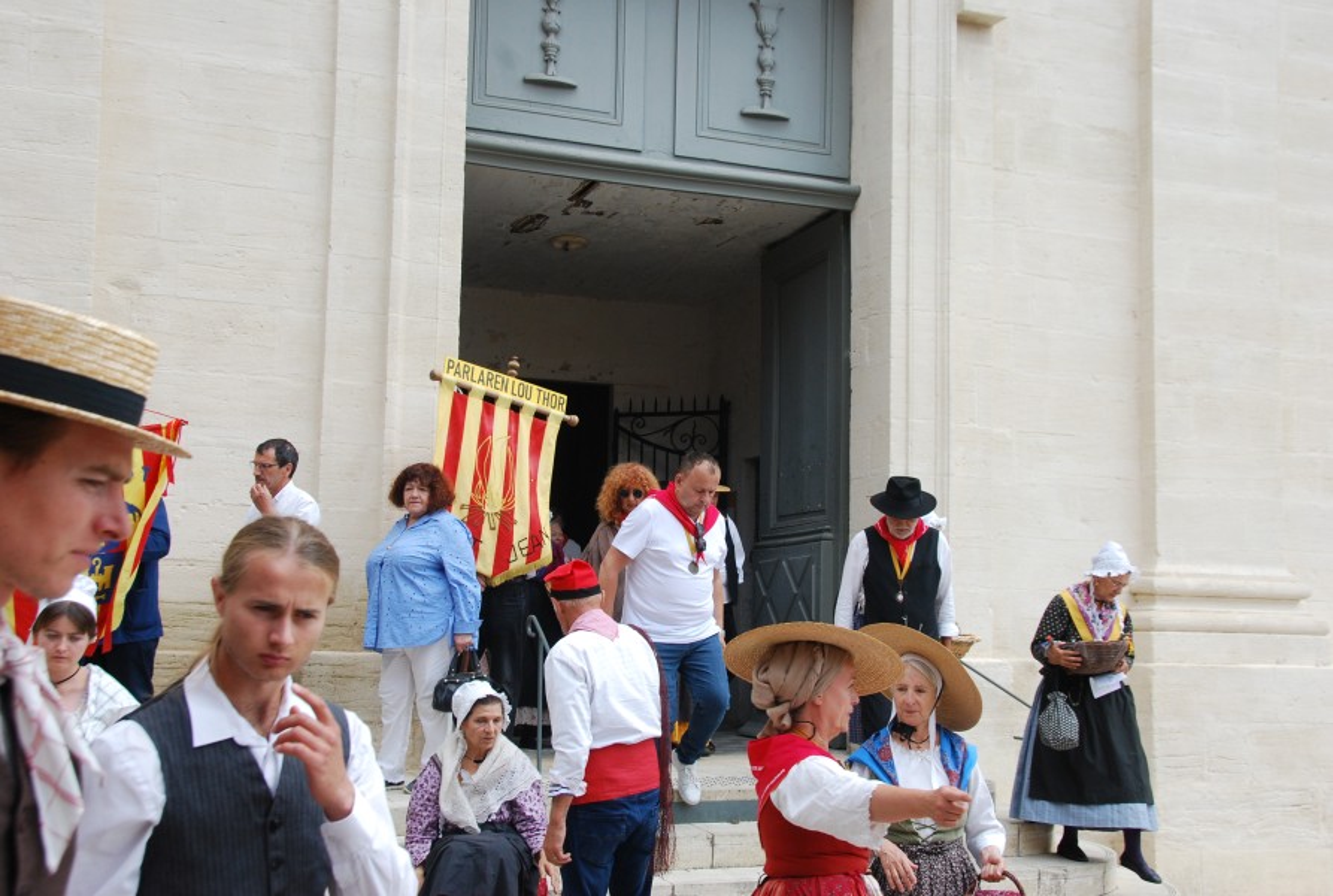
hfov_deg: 46.3
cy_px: 448
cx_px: 666
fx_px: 1559
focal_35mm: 42
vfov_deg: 32.1
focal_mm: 28
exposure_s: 1/400
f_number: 10
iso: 400
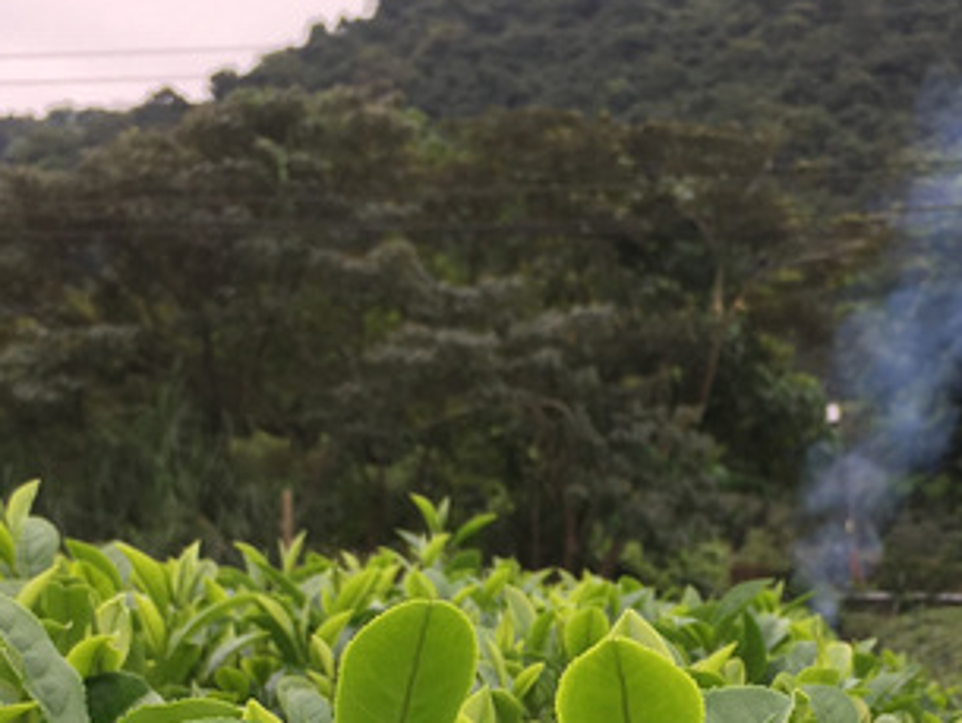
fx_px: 2113
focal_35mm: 76
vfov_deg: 18.7
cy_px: 774
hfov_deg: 25.6
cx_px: 618
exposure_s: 1/223
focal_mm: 4.15
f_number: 2.2
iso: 25
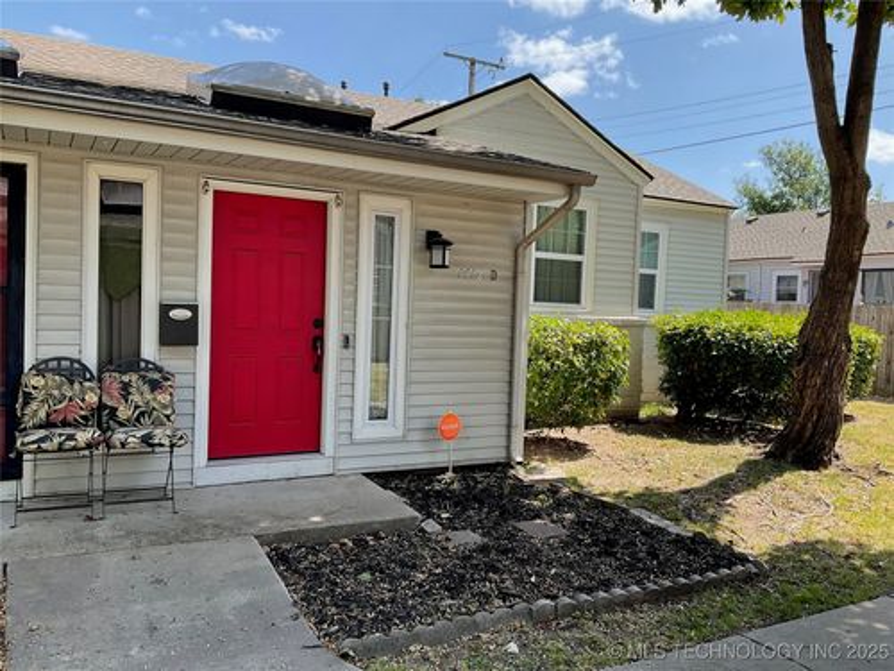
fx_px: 749
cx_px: 447
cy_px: 336
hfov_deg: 61.7
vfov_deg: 48.2
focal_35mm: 29
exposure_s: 1/509
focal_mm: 3
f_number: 1.8
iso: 16
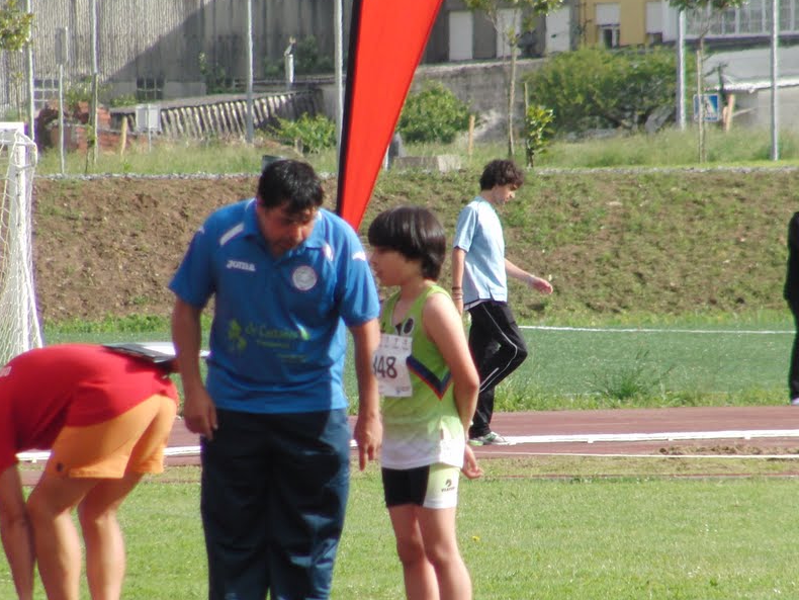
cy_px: 326
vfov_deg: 2.2
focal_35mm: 674
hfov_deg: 2.9
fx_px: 15562
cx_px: 362
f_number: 4.5
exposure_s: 1/500
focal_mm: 92
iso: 100
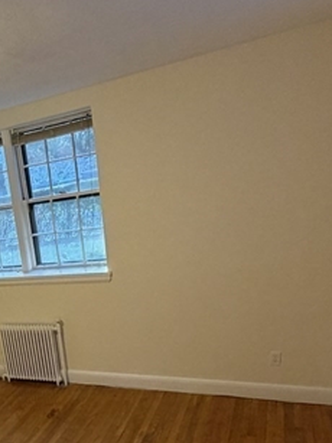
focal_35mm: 35
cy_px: 345
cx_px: 12
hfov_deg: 37.1
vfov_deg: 50.0
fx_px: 448
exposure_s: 1/60
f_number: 2.2
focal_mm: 2.22
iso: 320
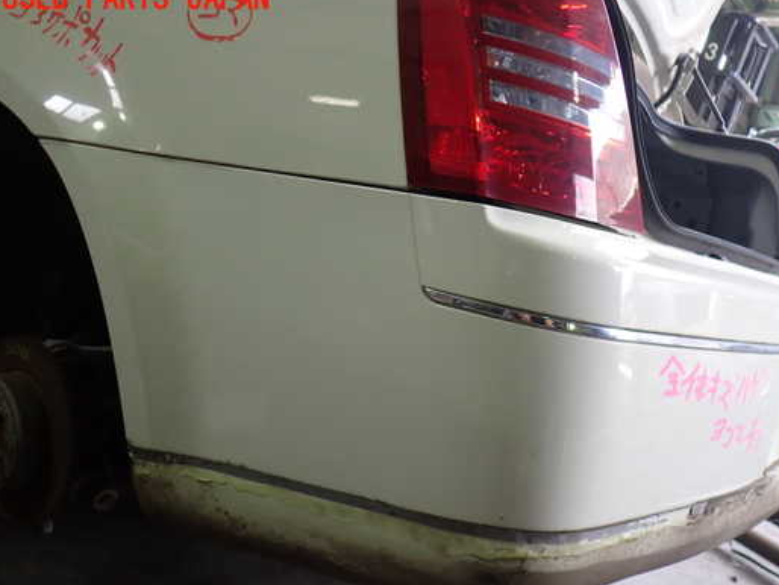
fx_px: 788
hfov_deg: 52.4
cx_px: 449
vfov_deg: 40.7
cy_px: 321
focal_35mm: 35
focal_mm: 5.4
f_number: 2.3
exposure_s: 1/60
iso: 200
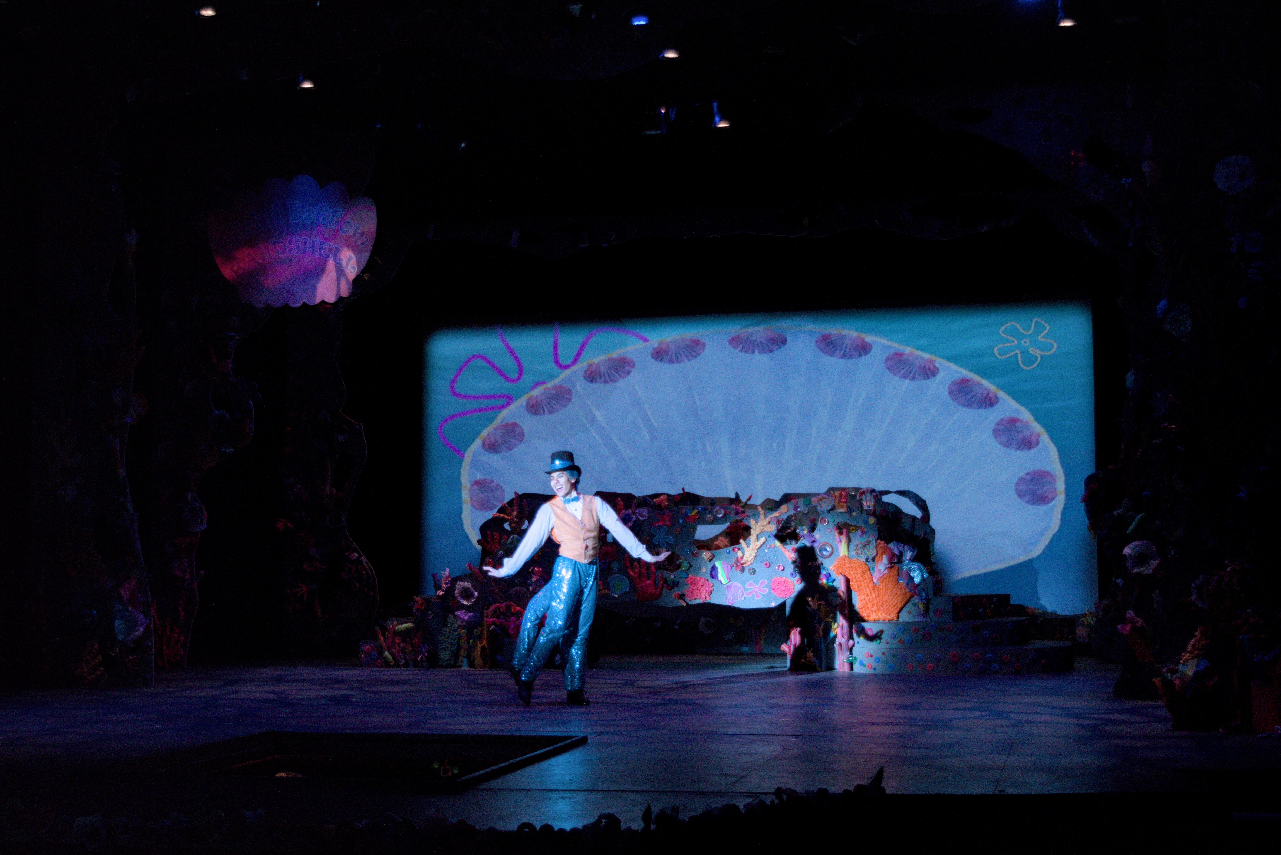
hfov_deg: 41.1
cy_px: 428
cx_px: 640
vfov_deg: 28.1
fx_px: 1709
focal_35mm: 48
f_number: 4.5
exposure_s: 1/100
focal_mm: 32
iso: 3200
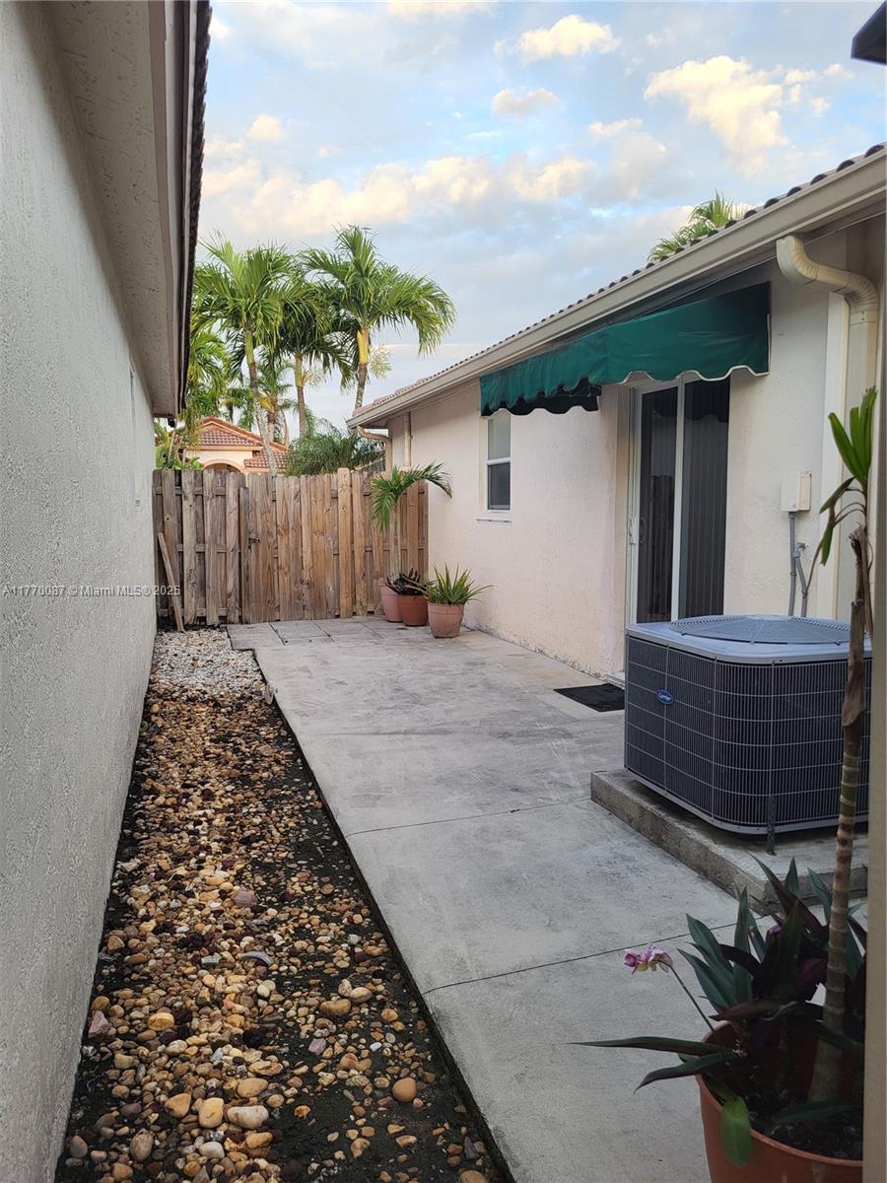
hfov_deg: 53.1
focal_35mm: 26
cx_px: 444
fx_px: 888
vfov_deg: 67.3
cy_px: 592
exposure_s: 1/192
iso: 40
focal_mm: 5.4
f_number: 1.8
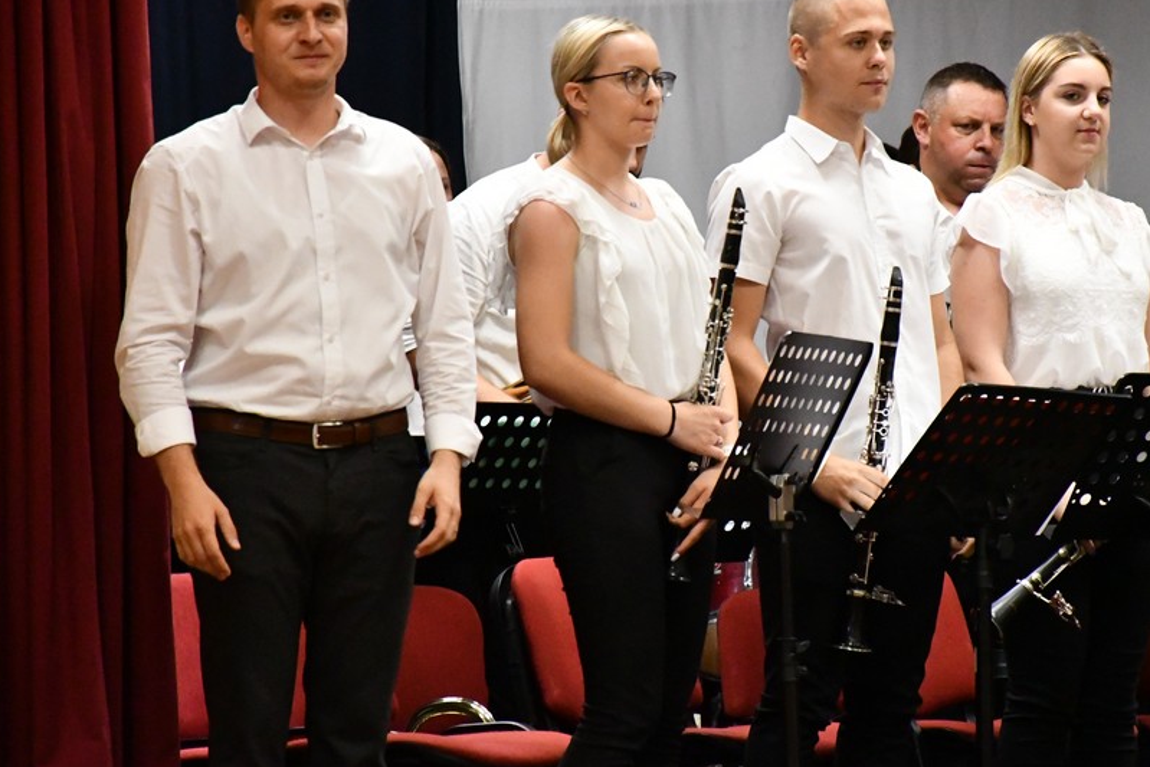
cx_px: 692
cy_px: 319
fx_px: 8594
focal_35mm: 269
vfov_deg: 5.1
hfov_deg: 7.7
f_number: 5.6
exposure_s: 1/250
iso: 11400
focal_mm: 140
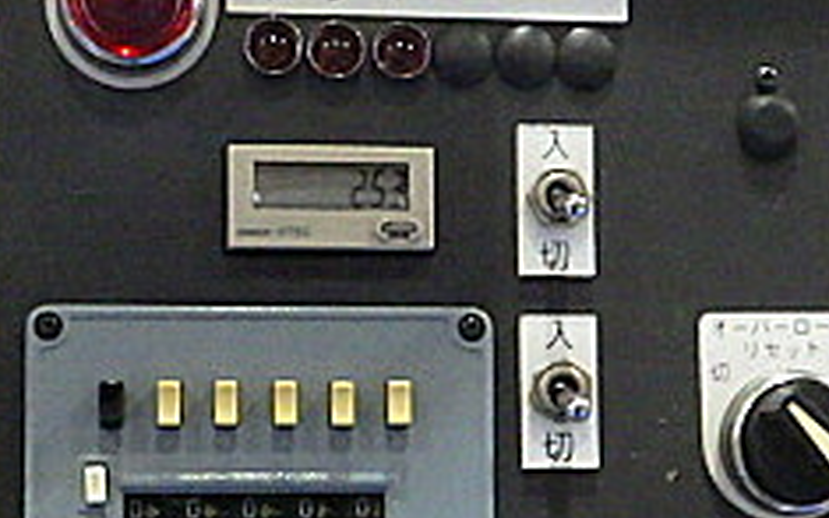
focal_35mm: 81
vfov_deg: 16.1
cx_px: 349
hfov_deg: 25.5
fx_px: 1830
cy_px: 359
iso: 1600
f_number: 3.5
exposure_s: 1/45
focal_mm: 5
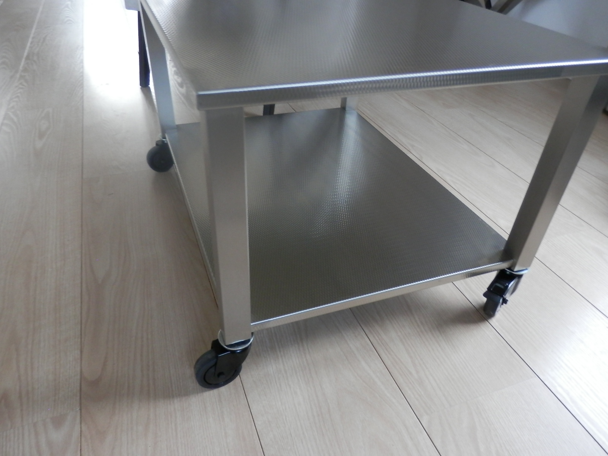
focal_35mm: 25
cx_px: 304
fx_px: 439
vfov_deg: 54.9
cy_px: 228
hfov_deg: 69.4
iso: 200
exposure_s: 1/8
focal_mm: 4.5
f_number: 3
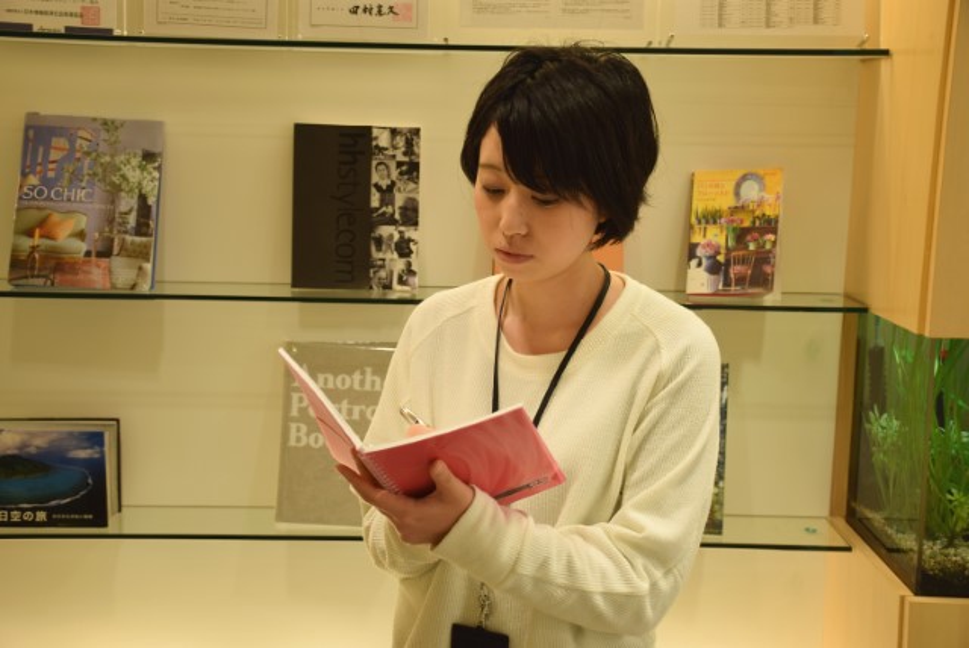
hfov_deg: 41.1
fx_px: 1293
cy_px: 324
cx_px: 484
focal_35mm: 48
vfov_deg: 28.1
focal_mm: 32
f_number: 4
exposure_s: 1/15
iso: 100
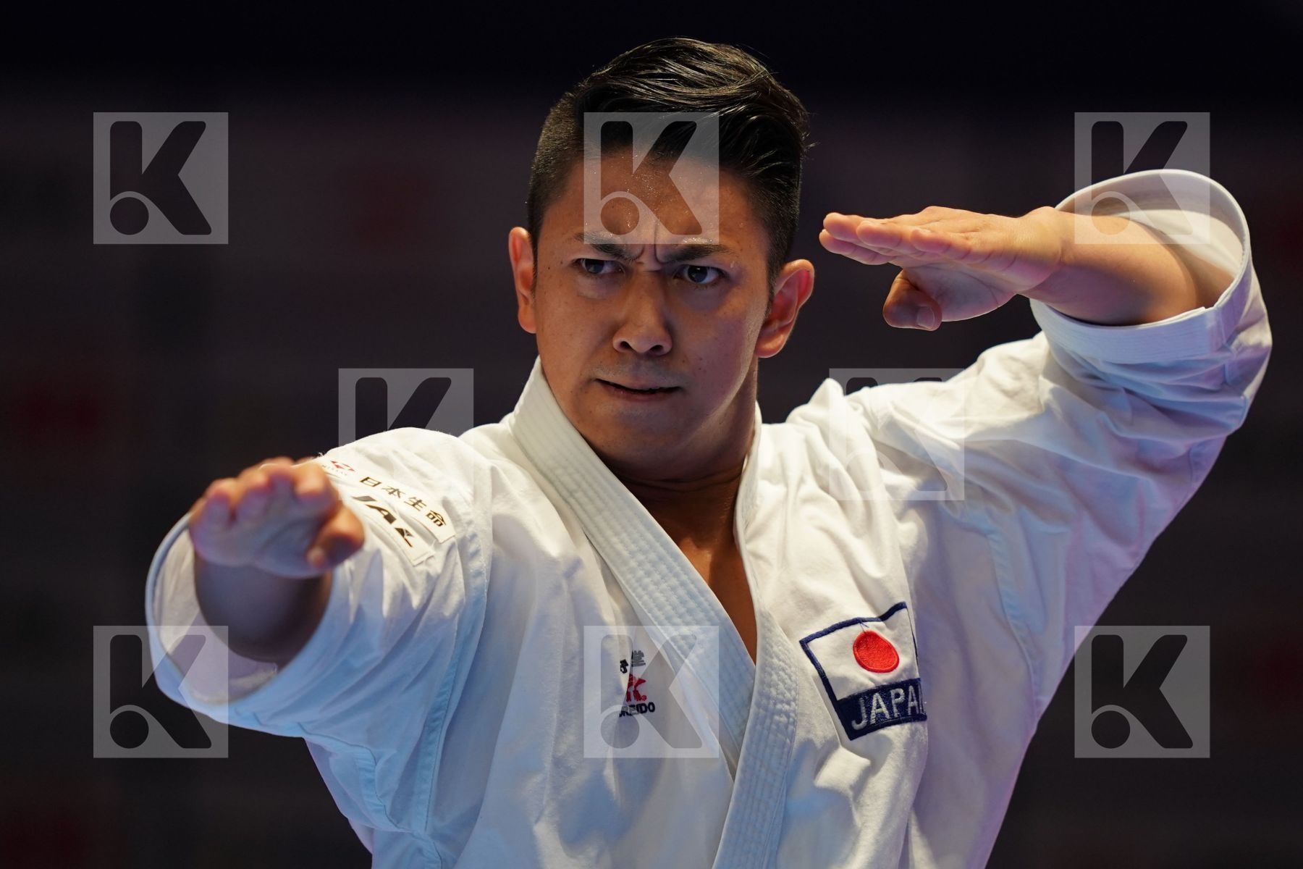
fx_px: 21715
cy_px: 434
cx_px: 652
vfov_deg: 2.3
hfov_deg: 3.4
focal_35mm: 600
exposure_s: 1/500
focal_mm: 400
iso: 1000
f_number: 2.8
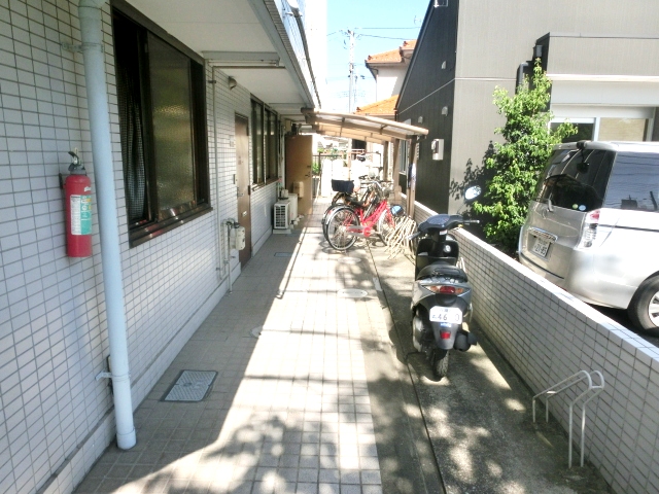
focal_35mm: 24
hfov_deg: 71.6
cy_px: 247
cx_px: 330
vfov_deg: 56.8
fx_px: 457
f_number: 7.9
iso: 80
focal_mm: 4.24
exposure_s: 1/160
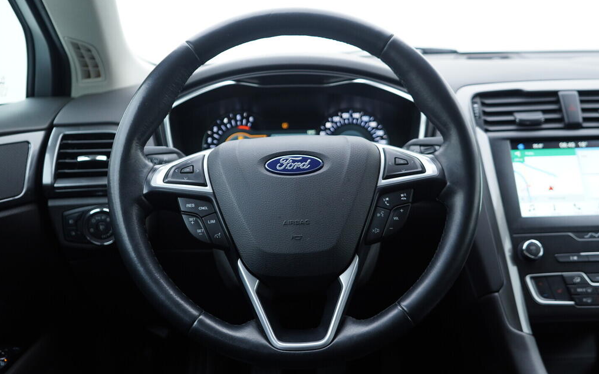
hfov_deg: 52.7
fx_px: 604
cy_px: 185
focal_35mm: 37
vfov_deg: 34.4
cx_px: 299
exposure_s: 1/40
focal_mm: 24
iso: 200
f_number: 2.8
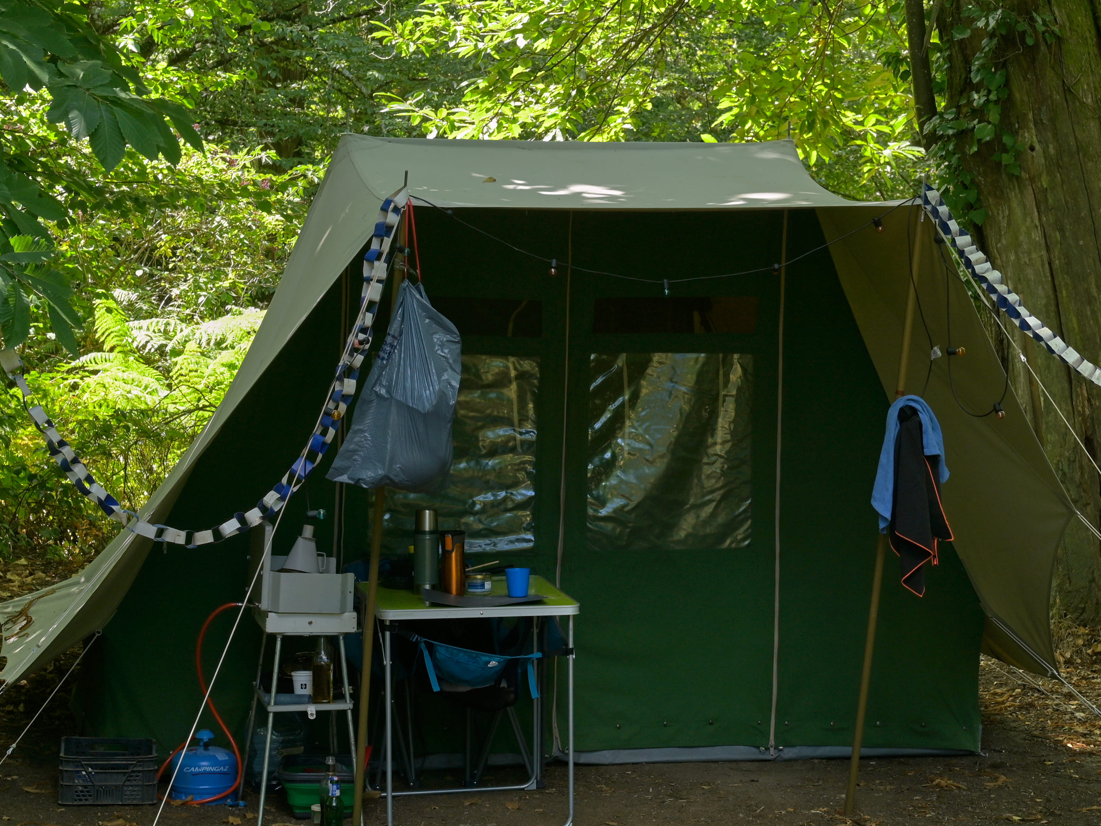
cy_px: 350
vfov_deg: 15.2
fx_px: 3085
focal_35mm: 97
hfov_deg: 20.1
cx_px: 849
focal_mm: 51
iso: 100
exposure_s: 1/40
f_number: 8
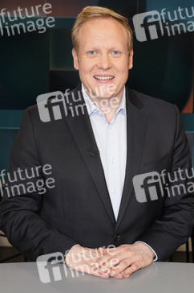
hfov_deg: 30.5
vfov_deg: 44.5
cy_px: 143
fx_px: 356
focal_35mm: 44
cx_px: 101
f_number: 5.6
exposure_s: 1/160
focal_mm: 40
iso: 2000
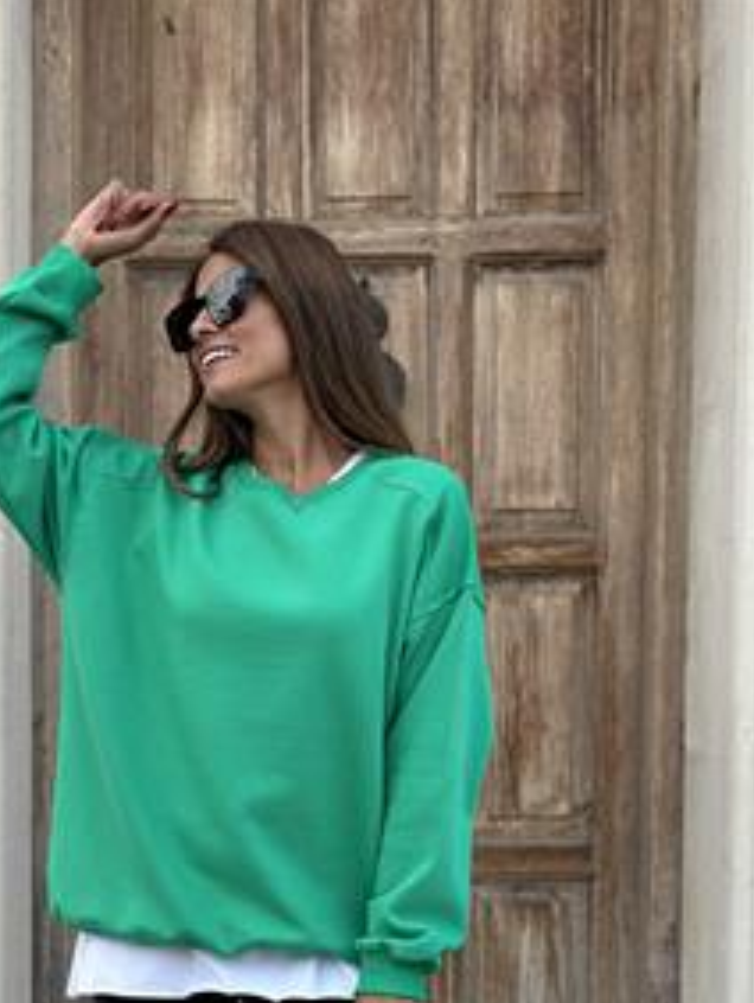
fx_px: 2494
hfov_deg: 17.2
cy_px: 882
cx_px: 263
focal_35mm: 86
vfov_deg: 22.3
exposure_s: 1/350
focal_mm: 6.86
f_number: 1.78
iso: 80
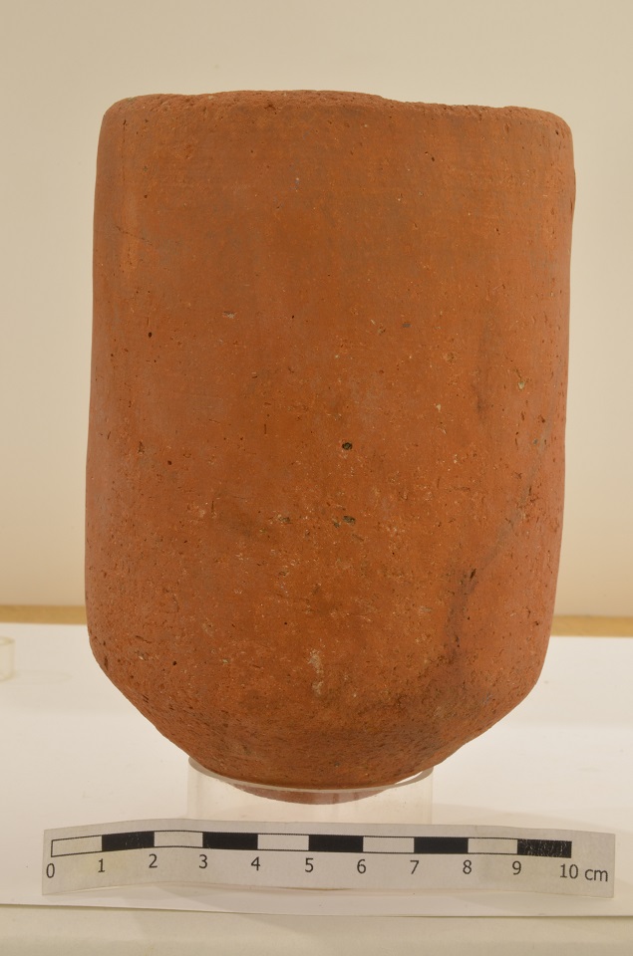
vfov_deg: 33.5
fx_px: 1591
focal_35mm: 60
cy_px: 478
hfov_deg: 22.5
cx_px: 316
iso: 160
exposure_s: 3
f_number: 25
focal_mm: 40
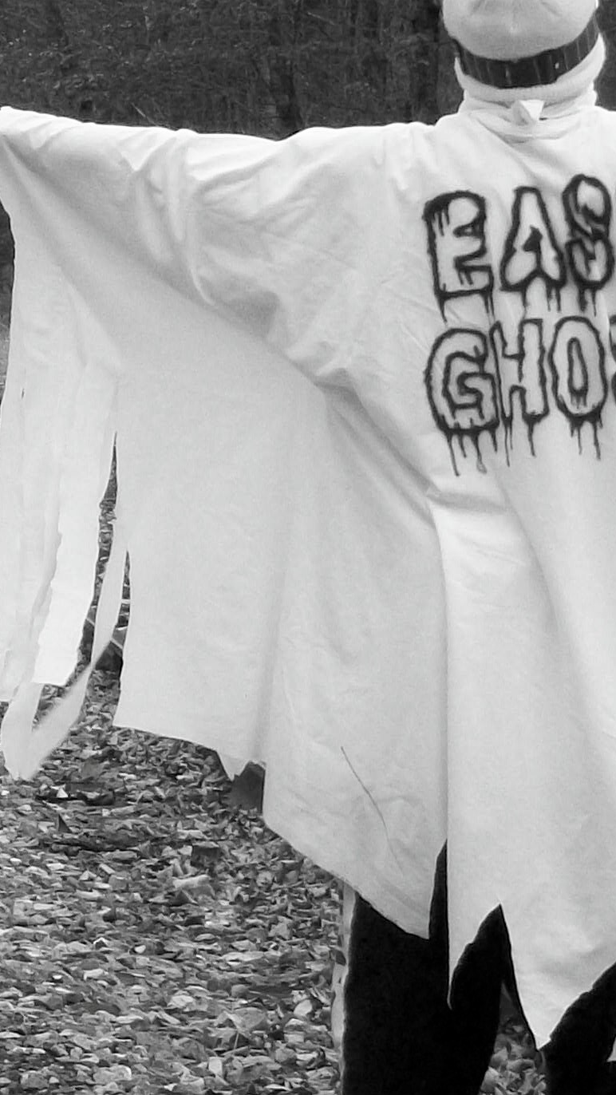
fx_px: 6503
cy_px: 566
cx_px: 116
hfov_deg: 5.4
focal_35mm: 224
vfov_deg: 9.6
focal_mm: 13.7
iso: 88
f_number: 4.6
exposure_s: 1/80
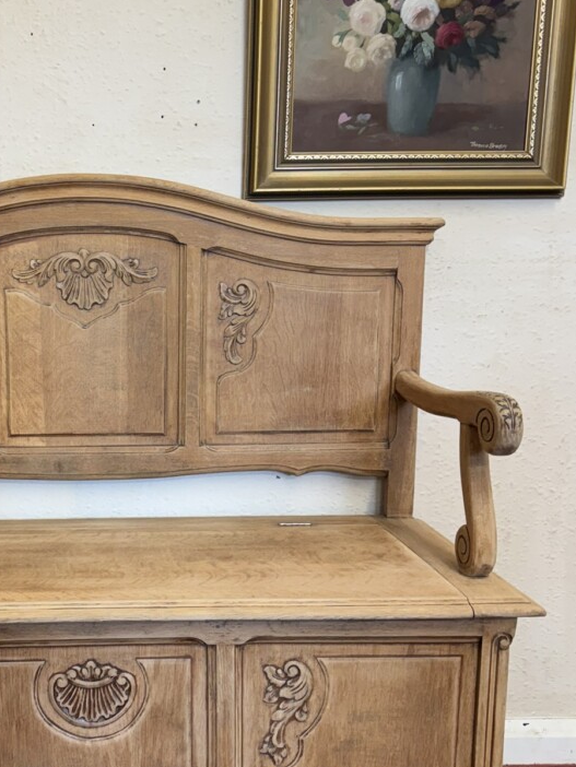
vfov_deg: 45.7
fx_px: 909
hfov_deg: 33.9
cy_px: 425
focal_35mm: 41
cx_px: 96
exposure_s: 1/100
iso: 200
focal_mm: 6.76
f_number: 1.78
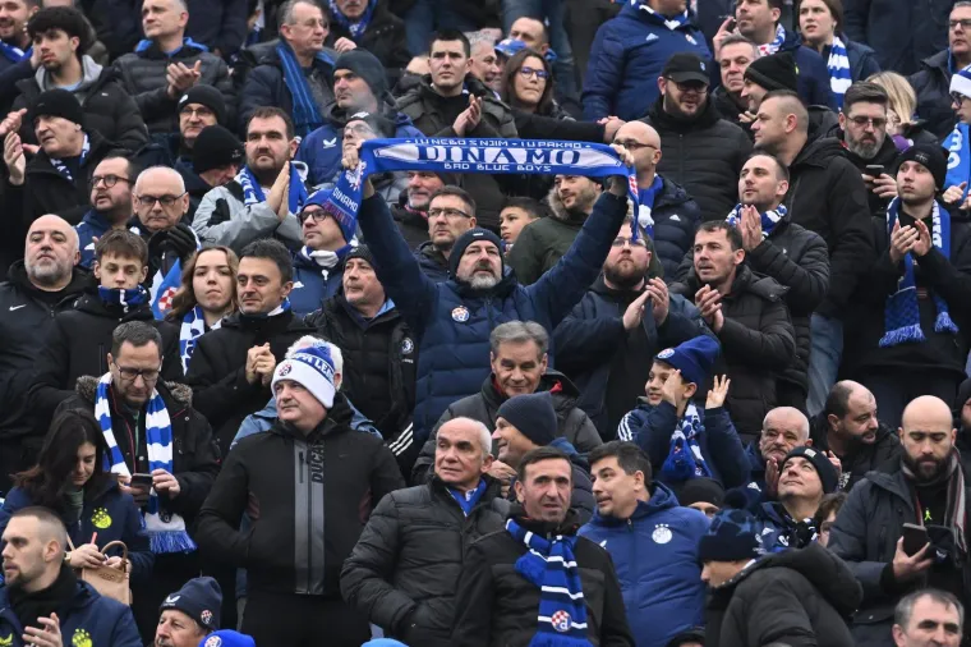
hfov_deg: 10.3
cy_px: 324
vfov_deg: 6.9
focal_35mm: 200
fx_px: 5392
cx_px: 486
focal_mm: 200
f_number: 4
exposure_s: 1/1600
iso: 4000
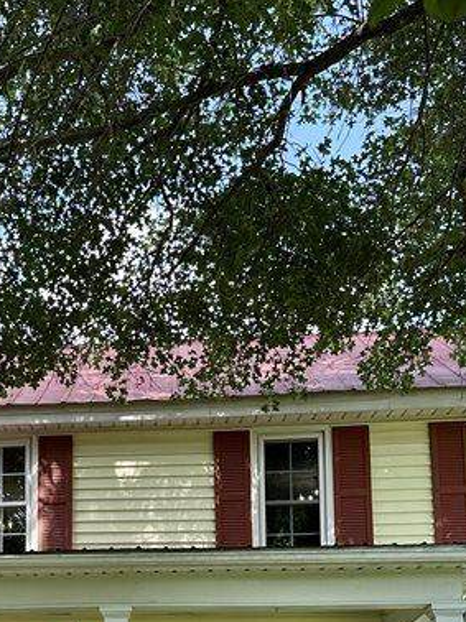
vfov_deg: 29.6
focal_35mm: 61
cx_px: 16
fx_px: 1096
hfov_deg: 23.2
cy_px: 619
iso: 80
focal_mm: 6.86
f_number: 1.78
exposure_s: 1/634
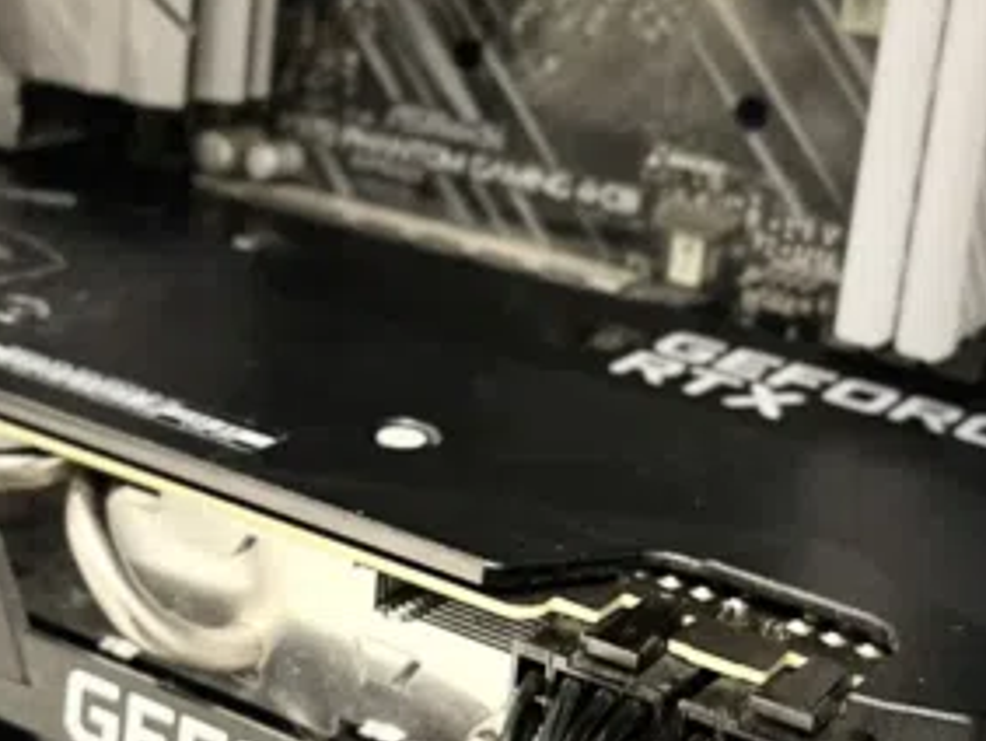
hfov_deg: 32.3
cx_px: 301
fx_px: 1682
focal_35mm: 59
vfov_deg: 24.8
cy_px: 273
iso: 640
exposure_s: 1/33
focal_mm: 5.1
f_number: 1.6
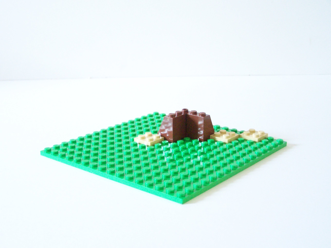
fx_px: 535
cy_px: 124
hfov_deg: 34.3
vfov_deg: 26.1
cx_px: 166
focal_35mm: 56
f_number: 3.1
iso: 400
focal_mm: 9.3
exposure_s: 1/15
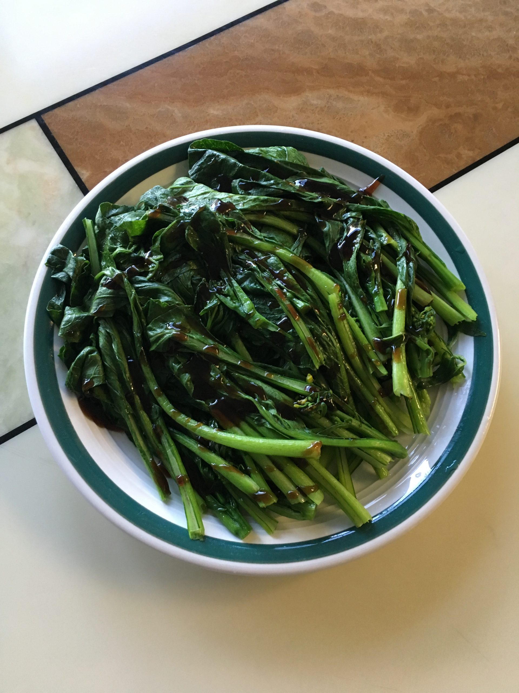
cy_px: 346
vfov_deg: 61.7
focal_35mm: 29
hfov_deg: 48.2
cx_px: 260
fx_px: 580
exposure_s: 1/30
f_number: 2.2
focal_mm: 4.15
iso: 125
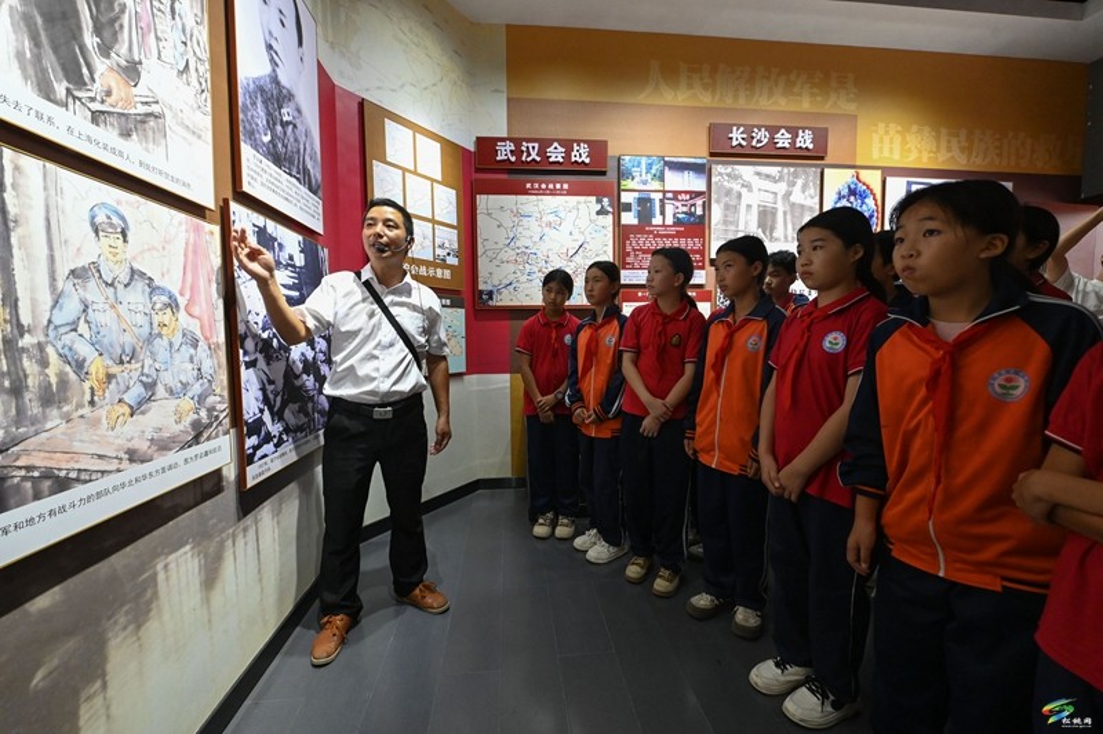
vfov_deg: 81.1
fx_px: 429
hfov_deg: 104.3
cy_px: 367
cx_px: 552
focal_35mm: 14
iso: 6400
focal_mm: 14
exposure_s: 1/320
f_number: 7.1
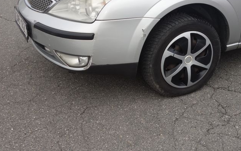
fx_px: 355
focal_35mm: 54
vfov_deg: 23.2
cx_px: 212
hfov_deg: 35.6
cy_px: 7
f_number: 5
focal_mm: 10.4
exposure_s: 1/100
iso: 125
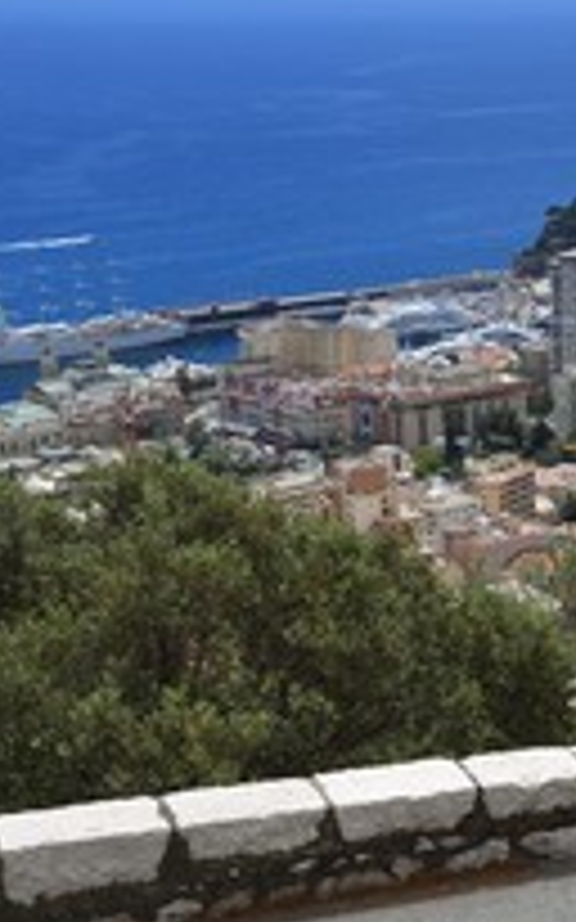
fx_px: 1835
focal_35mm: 73
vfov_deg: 28.2
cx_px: 698
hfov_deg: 17.0
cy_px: 499
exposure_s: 1/500
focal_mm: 35
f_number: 14
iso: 400
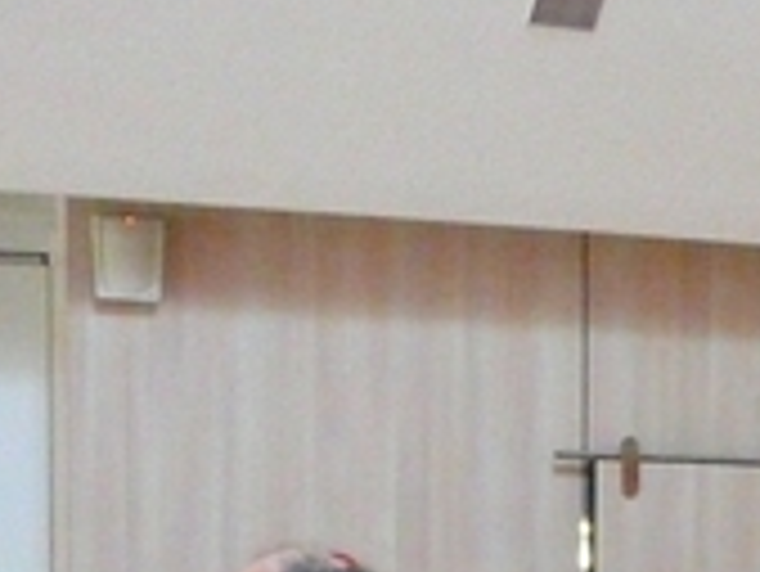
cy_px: 842
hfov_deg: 15.5
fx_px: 2724
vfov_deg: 11.5
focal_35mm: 124
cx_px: 791
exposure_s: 1/20
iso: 800
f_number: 2.8
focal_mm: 5.2
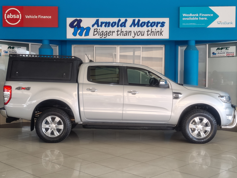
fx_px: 178
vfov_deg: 53.1
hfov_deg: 67.3
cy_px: 89
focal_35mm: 26
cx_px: 118
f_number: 1.8
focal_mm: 5.4
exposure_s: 1/139
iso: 50
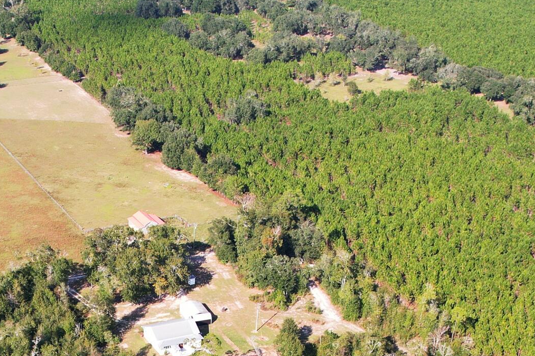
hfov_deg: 31.3
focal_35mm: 63
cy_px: 471
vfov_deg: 19.7
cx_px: 132
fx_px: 936
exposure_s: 1/240
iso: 100
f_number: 2.8
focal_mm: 8.38
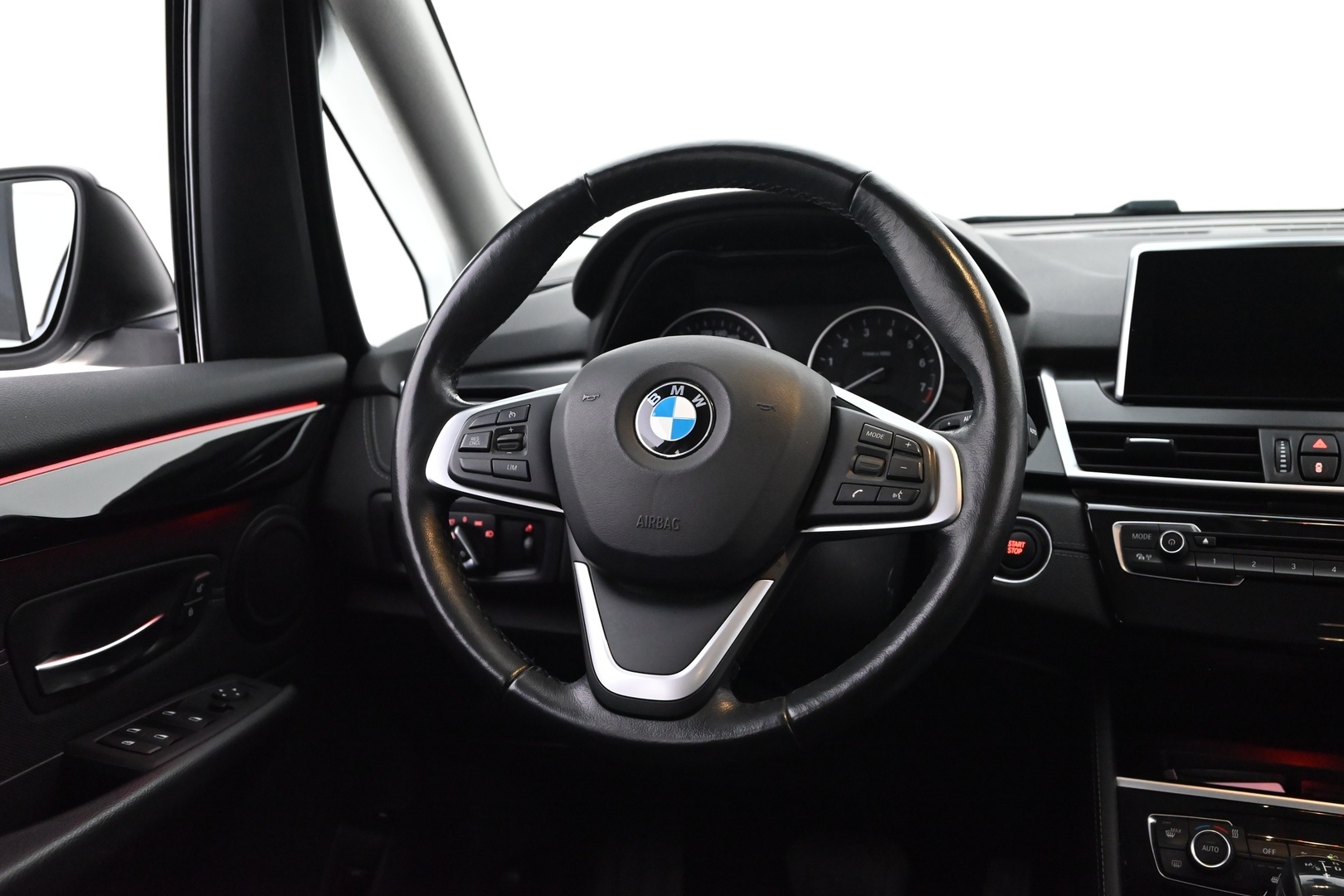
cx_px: 672
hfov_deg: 53.1
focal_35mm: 36
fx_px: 1344
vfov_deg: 36.9
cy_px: 448
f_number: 5.3
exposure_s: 1/60
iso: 6400
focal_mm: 36
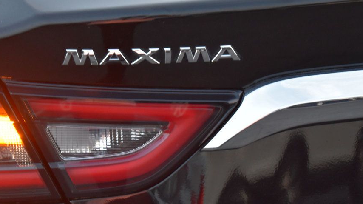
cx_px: 151
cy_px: 70
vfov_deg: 11.7
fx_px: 997
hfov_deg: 20.6
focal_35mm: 104
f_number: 5.6
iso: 1600
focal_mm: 55
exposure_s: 1/10
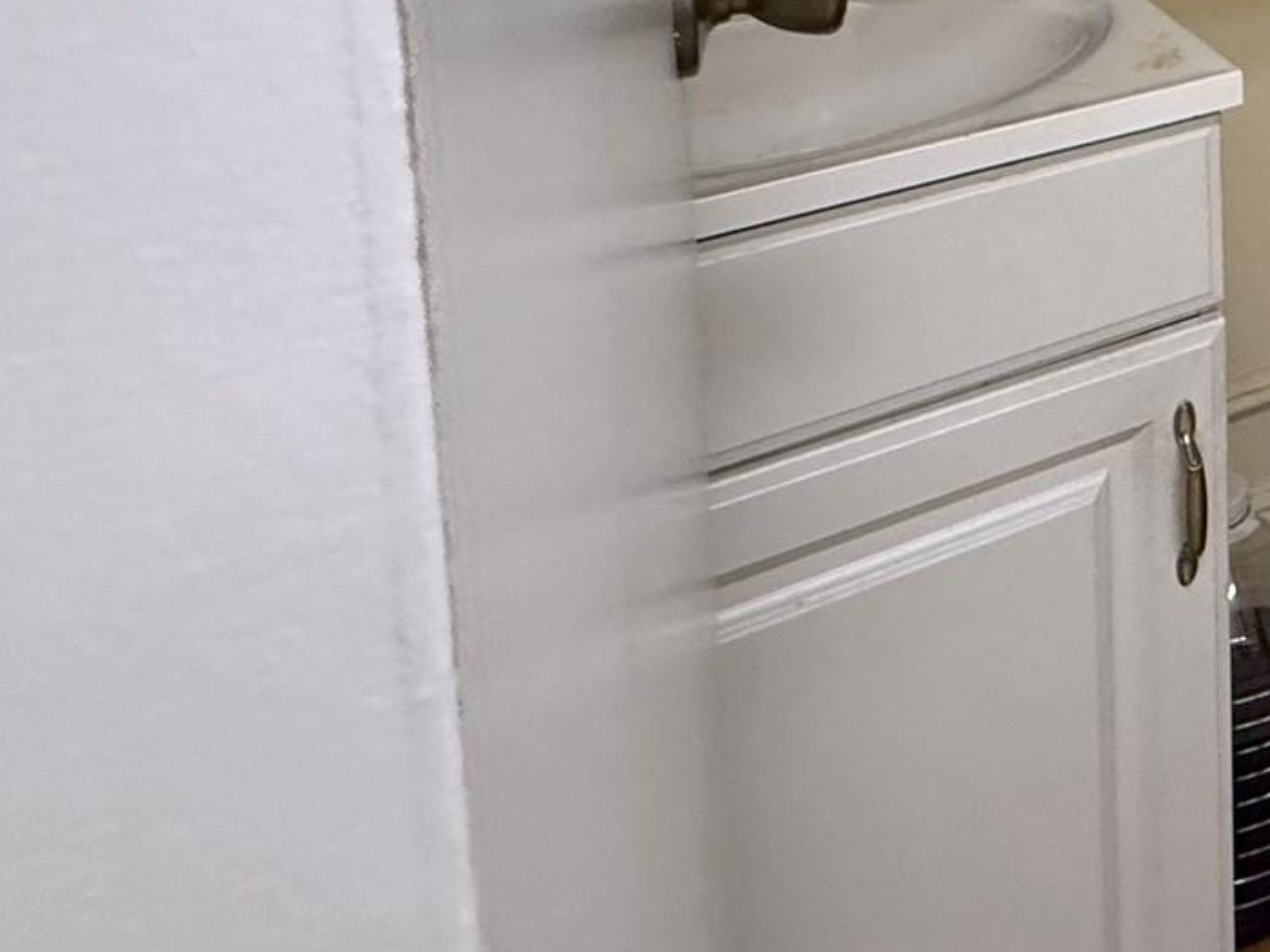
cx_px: 1581
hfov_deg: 34.8
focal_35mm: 41
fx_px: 1504
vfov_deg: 27.8
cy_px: -347
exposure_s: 1/120
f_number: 2.2
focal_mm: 2.22
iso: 320
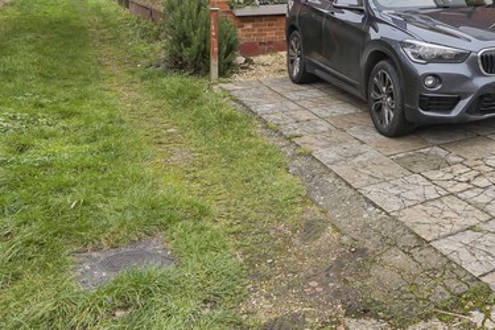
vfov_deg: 29.4
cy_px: -35
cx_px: 516
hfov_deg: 40.3
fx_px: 564
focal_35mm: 41
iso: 320
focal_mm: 15
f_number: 9
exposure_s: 1/100
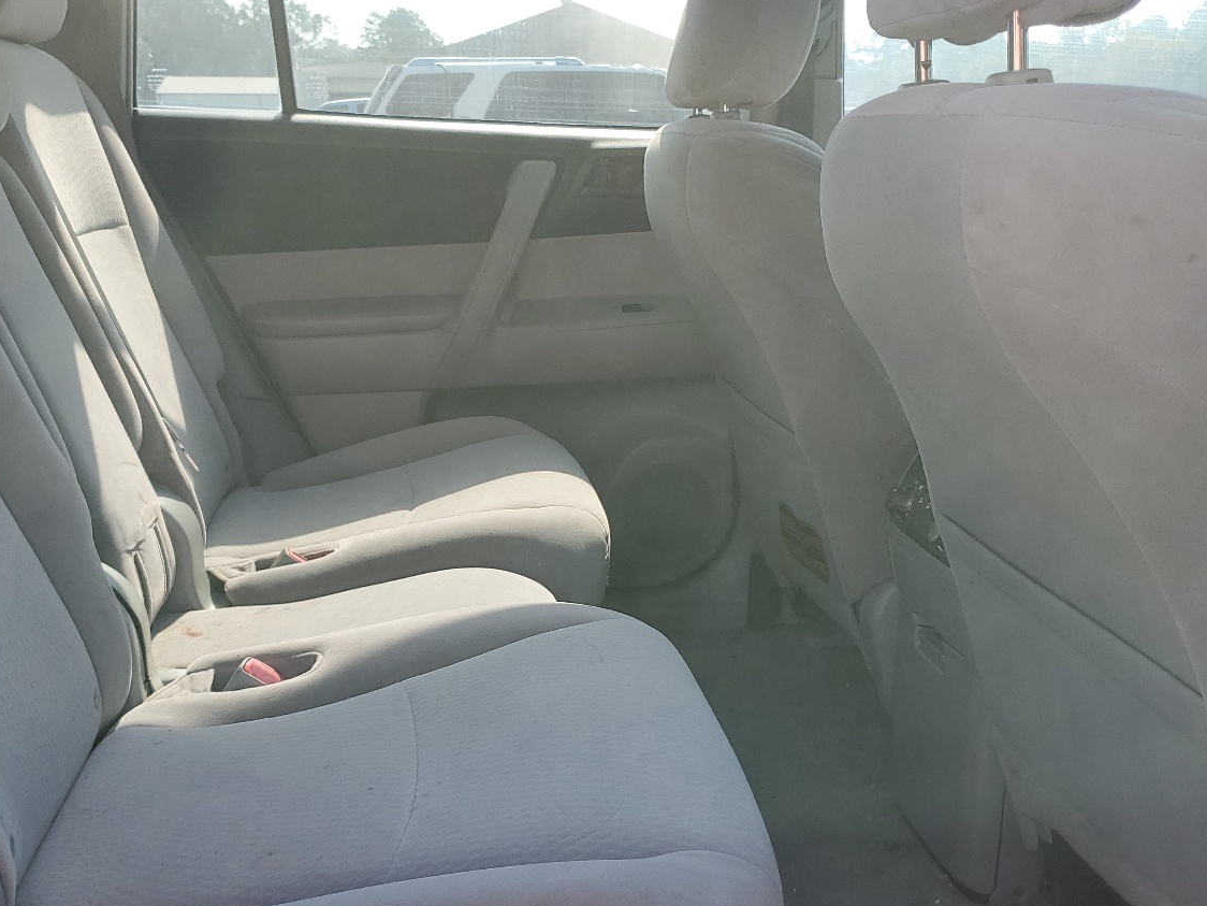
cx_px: 504
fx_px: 1290
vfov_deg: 38.4
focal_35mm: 37
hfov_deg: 49.9
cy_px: 560
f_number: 1.5
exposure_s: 1/500
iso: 50
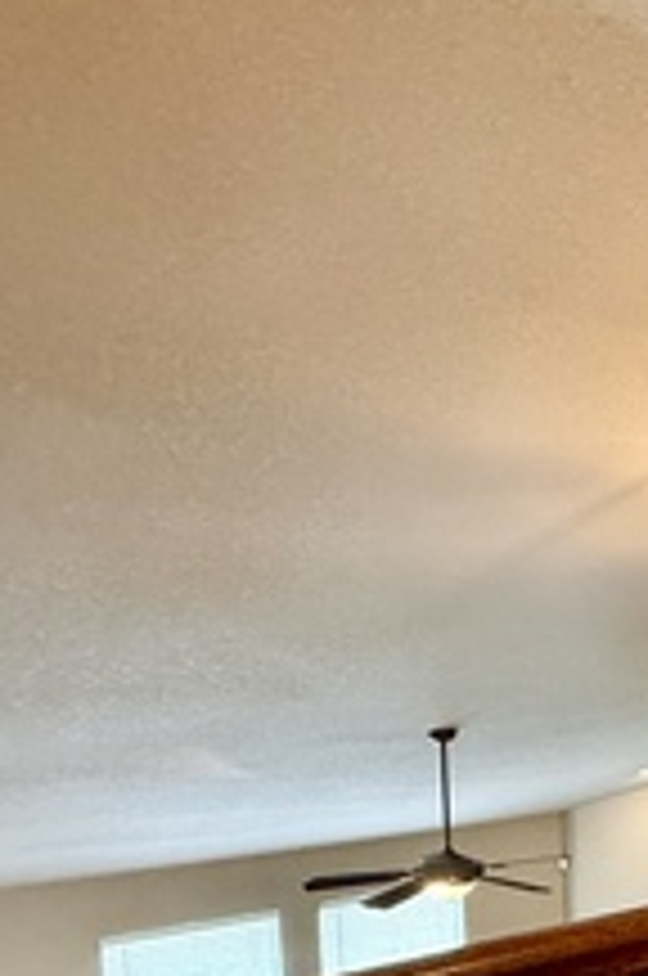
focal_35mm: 43
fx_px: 1165
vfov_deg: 44.3
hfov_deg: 21.4
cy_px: 702
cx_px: 1143
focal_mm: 2.22
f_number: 2.2
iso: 500
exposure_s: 1/60
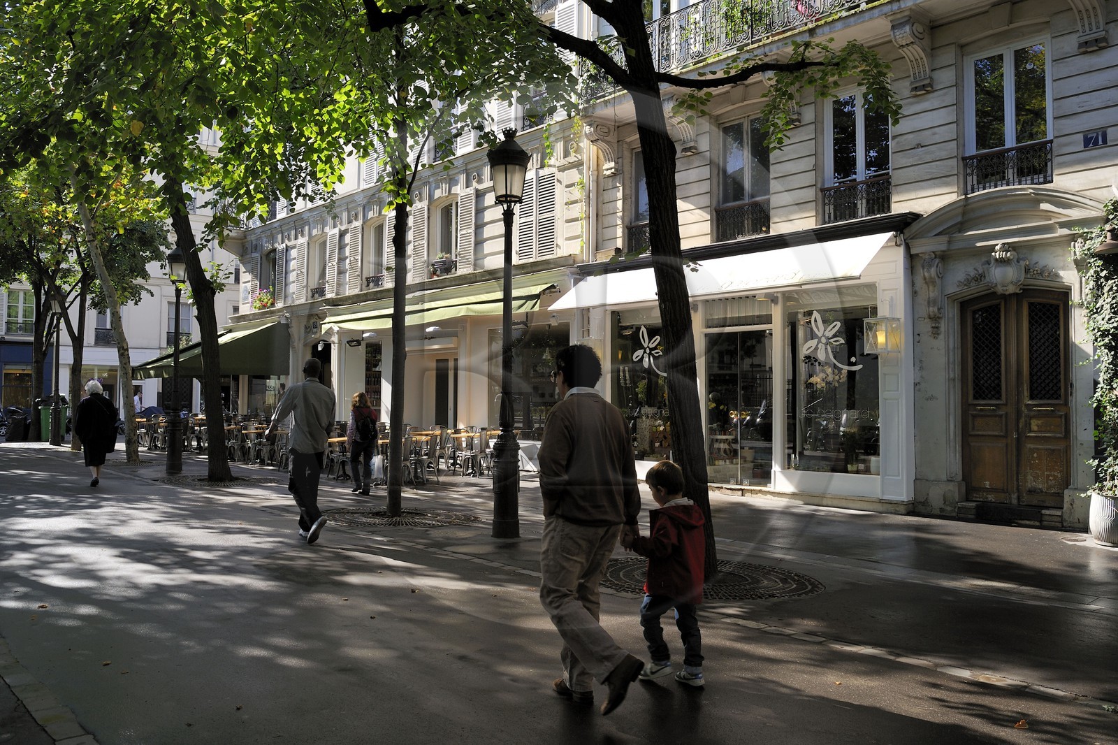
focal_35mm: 28
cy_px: 372
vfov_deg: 46.4
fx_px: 869
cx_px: 559
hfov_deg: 65.5
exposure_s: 1/200
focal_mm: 28
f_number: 7.1
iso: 200
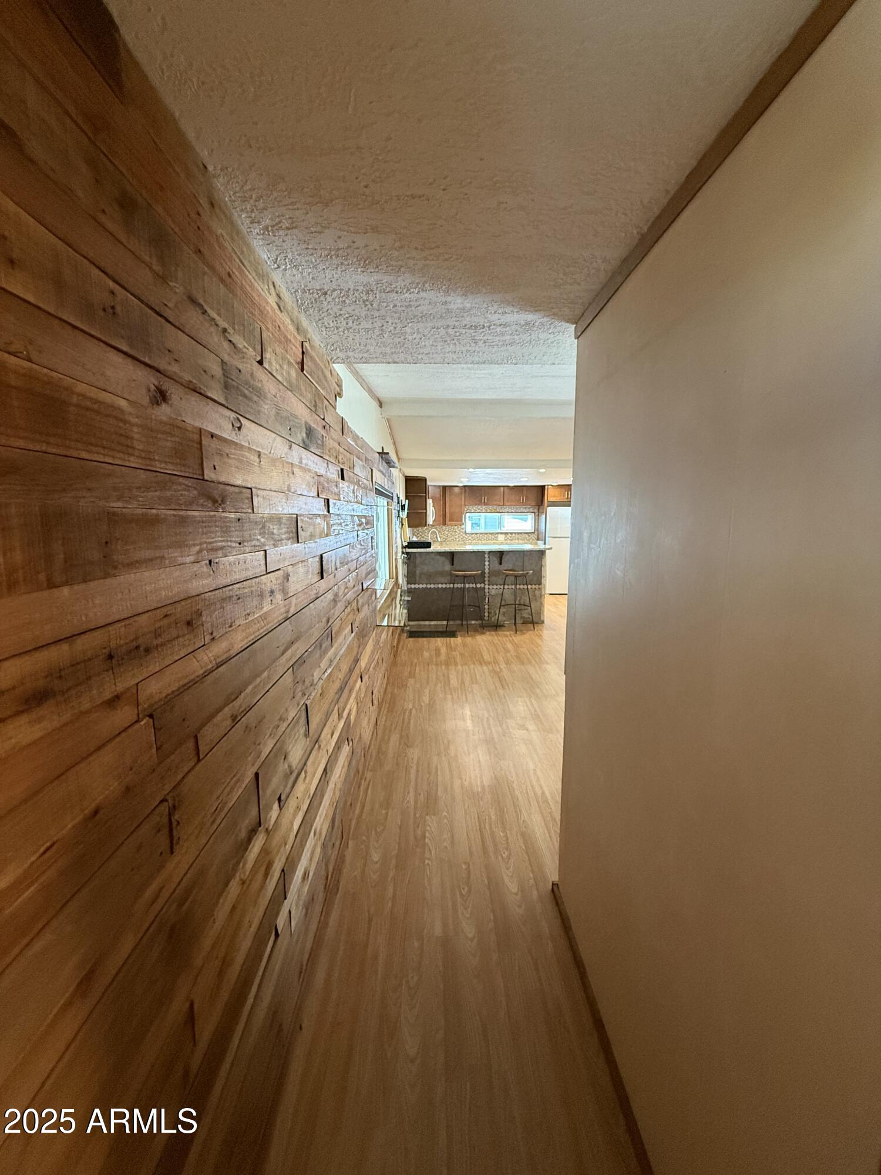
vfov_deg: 102.1
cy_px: 588
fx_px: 475
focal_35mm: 14
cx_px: 440
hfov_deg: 85.7
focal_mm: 2.22
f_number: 2.2
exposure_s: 1/60
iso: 400
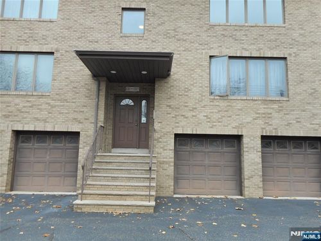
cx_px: 160
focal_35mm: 25
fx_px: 232
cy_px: 120
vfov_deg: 54.9
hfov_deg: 69.4
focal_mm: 4.5
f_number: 3.7
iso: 80
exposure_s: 1/100
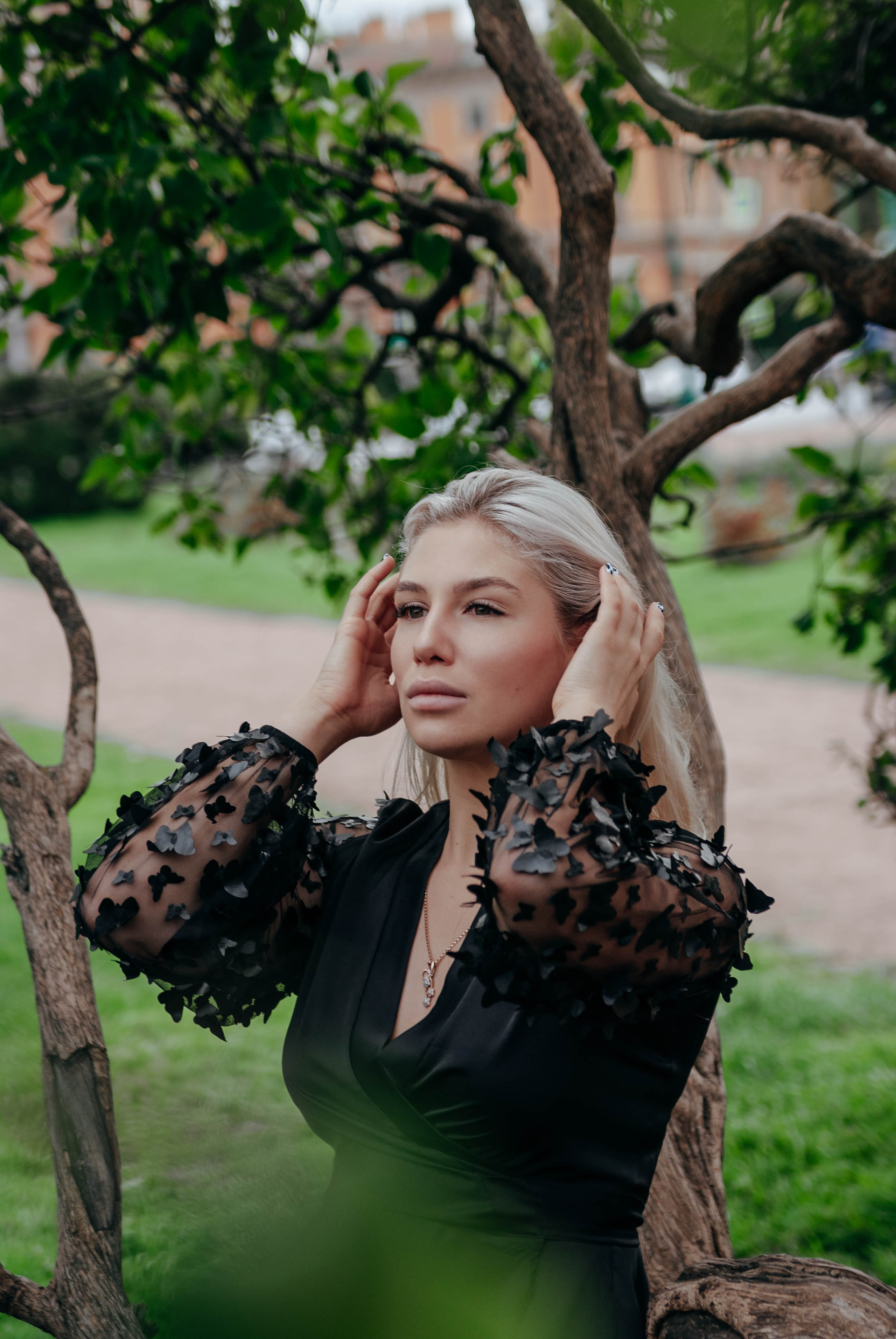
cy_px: 670
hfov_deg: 14.7
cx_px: 448
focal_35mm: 93
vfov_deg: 21.9
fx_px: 3462
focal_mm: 62
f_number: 2.8
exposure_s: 1/250
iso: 100
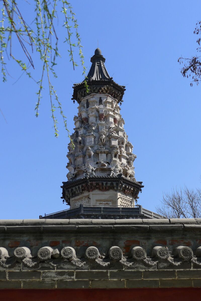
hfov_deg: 22.6
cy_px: 150
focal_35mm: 60
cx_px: 100
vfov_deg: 33.4
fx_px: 502
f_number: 4
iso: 80
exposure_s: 1/640
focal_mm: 12.8
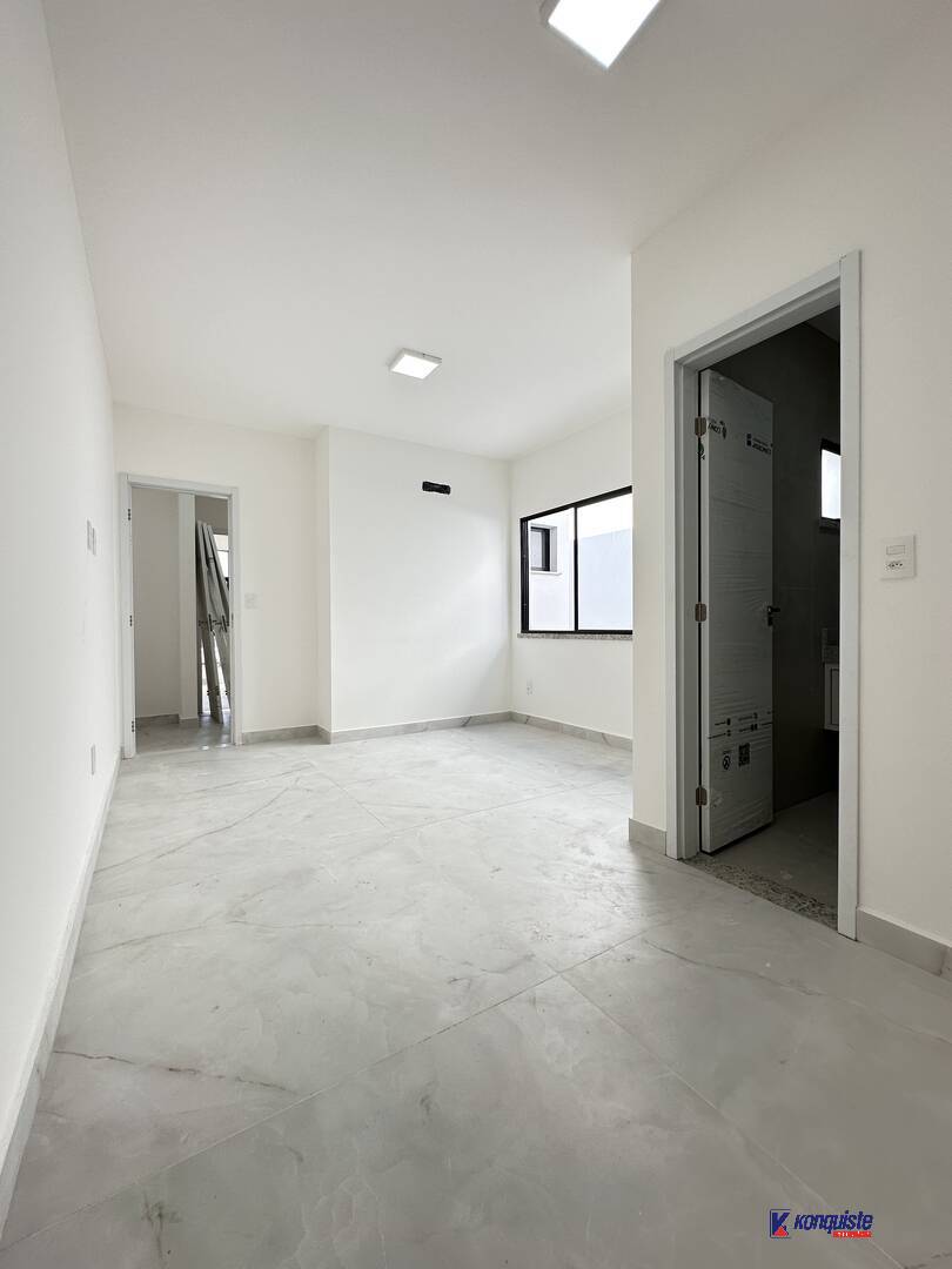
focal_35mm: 14
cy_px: 634
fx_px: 513
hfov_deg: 85.7
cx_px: 476
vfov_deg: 102.1
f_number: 2.2
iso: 40
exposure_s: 1/130
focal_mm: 2.22
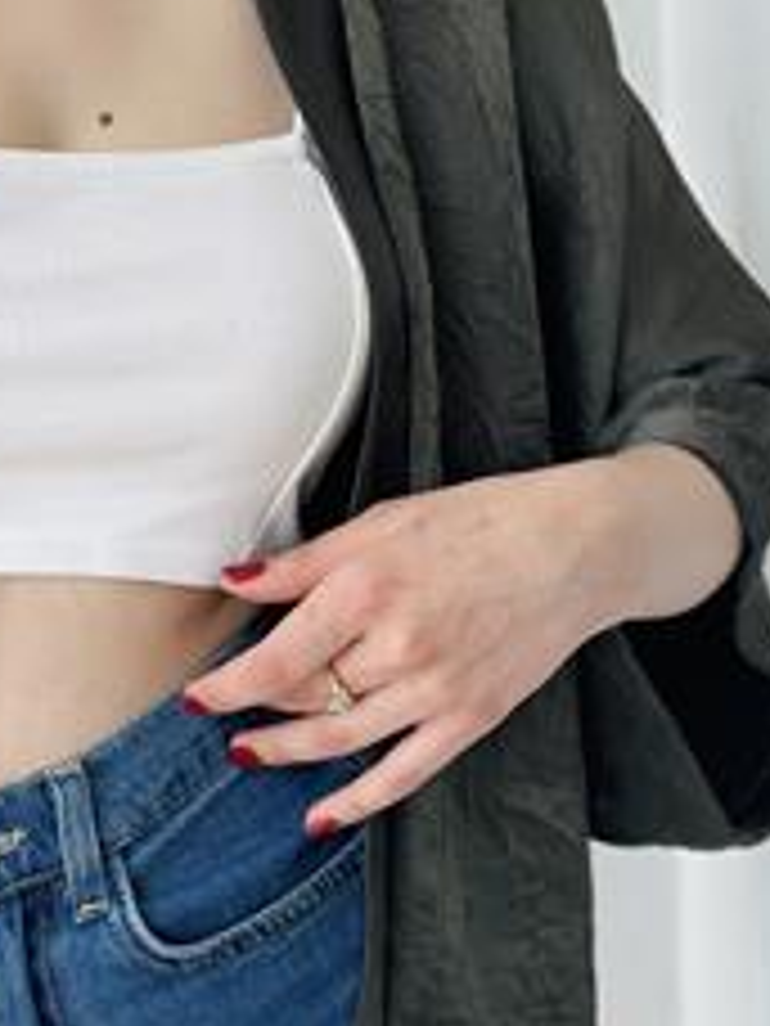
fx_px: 3322
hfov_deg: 13.0
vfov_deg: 17.3
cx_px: -32
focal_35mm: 112
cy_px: 115
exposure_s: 1/441
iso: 80
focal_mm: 6.86
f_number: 1.78
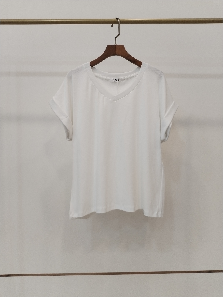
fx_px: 249
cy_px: 148
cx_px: 112
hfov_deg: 48.2
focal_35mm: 29
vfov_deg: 61.7
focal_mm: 4.75
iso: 212
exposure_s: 1/60
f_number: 1.8
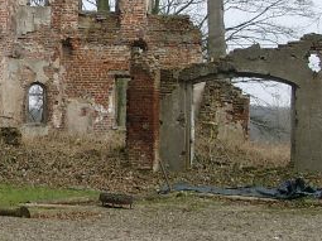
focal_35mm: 141
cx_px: 8
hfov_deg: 13.8
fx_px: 1311
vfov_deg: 10.5
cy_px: 44
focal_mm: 9.29
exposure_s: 1/109
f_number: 4
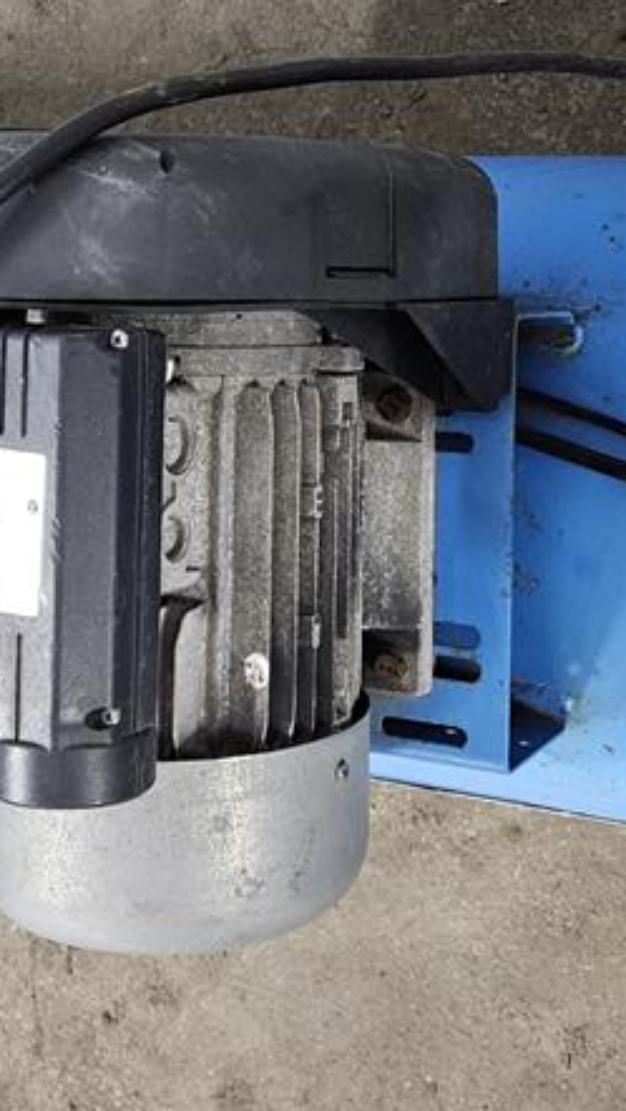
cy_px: 274
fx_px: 1710
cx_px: 390
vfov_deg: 35.2
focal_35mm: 58
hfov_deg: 20.7
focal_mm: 5.4
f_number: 1.8
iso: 640
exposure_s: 1/25
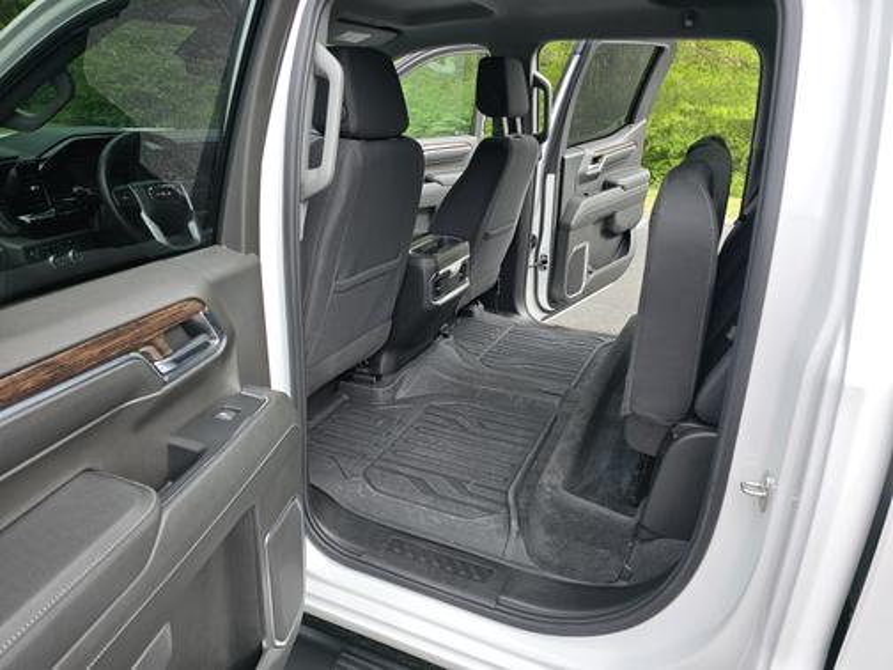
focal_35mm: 23
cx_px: 446
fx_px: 593
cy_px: 335
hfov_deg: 73.9
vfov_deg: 58.9
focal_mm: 6.3
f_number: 1.7
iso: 16
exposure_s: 1/180
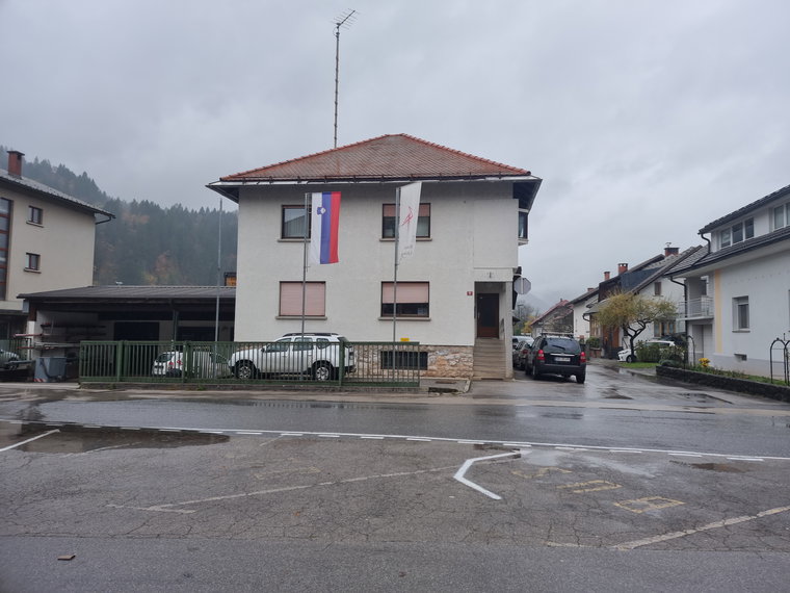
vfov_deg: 56.8
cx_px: 395
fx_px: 548
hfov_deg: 71.6
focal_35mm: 24
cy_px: 296
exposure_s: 1/179
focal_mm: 6.7
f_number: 1.8
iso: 50
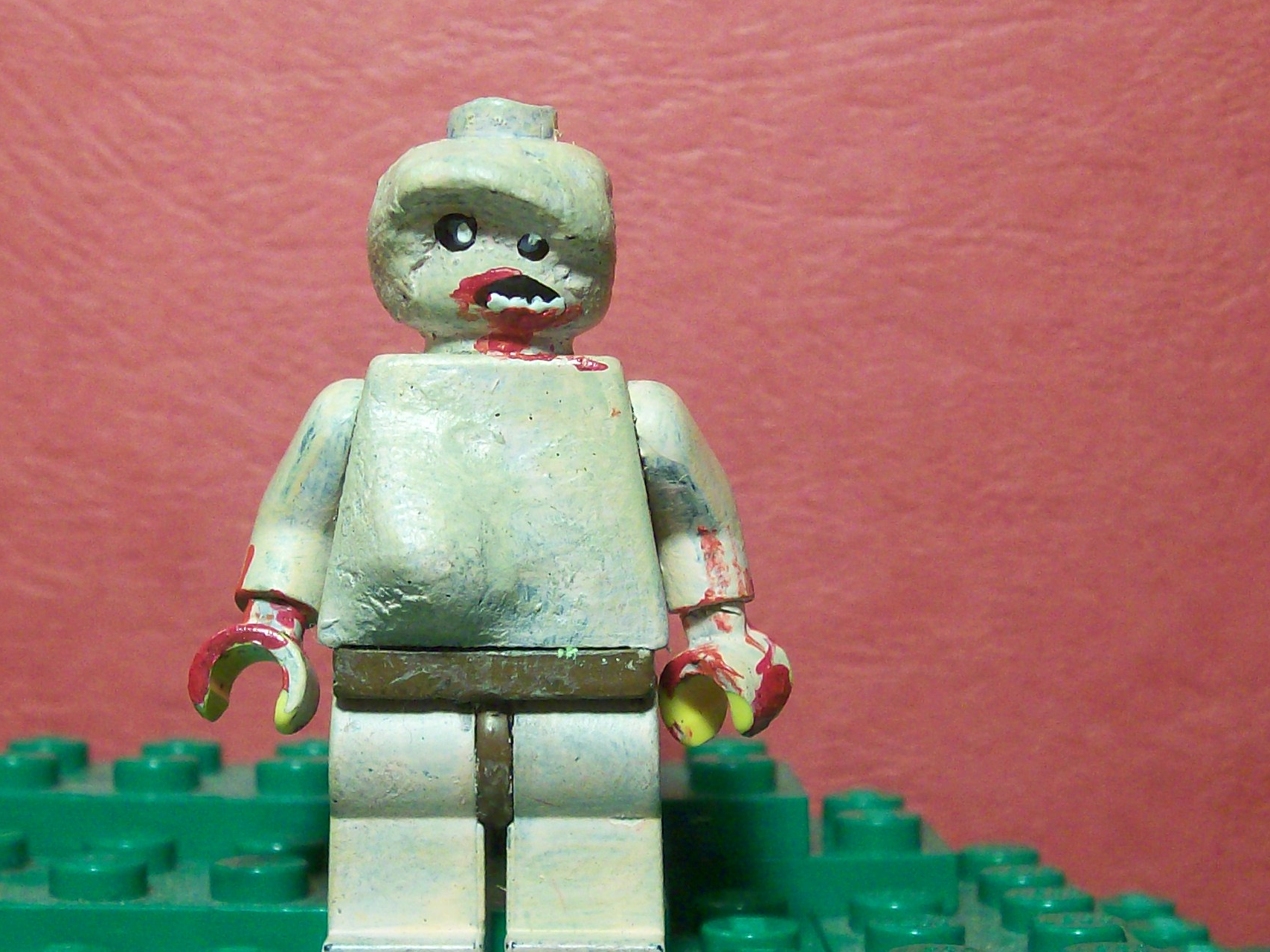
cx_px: 531
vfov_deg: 23.3
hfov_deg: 30.7
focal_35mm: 63
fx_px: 2311
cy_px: 485
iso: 160
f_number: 2.8
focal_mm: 5.8
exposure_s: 1/29.8
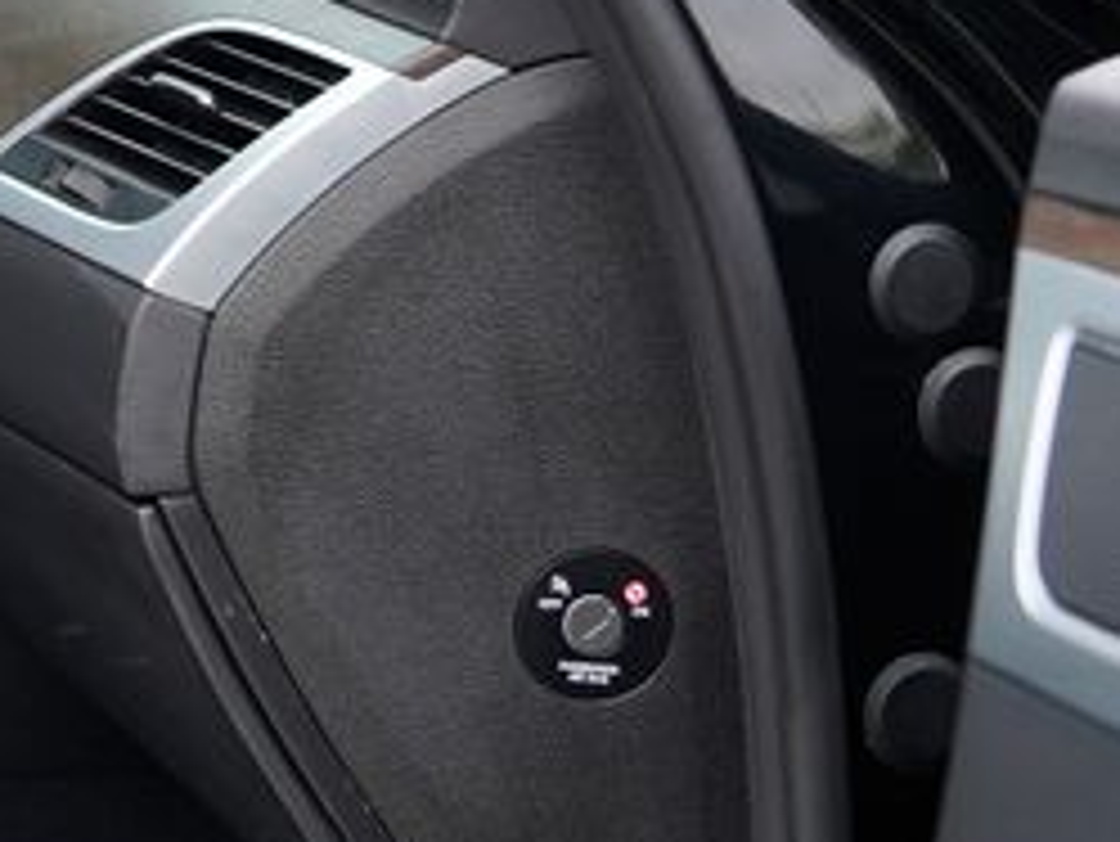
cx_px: -724
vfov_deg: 15.2
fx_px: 3075
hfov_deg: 17.7
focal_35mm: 95
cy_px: -74
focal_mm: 24
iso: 100
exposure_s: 1/60
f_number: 4
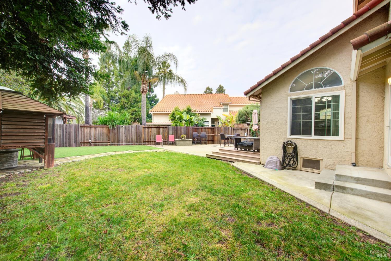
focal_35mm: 14
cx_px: 196
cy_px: 130
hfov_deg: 104.2
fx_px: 152
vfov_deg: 81.3
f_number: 14
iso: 100
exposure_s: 1/20
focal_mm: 14
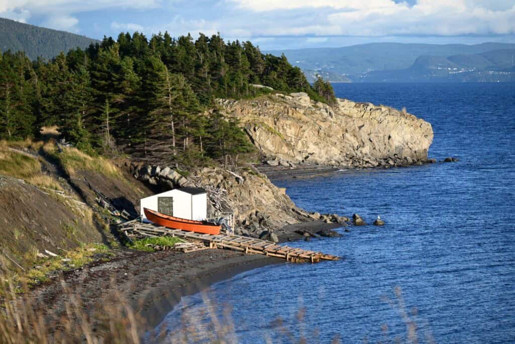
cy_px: 172
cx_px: 258
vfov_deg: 8.1
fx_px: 2433
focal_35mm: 170
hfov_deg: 12.1
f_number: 6.3
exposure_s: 1/200
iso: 110
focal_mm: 170
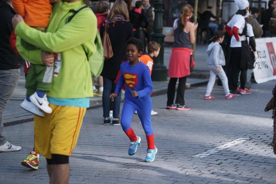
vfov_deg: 9.8
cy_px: 92
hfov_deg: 14.7
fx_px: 1073
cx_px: 138
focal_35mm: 140
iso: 800
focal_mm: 140
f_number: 5
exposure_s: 1/500
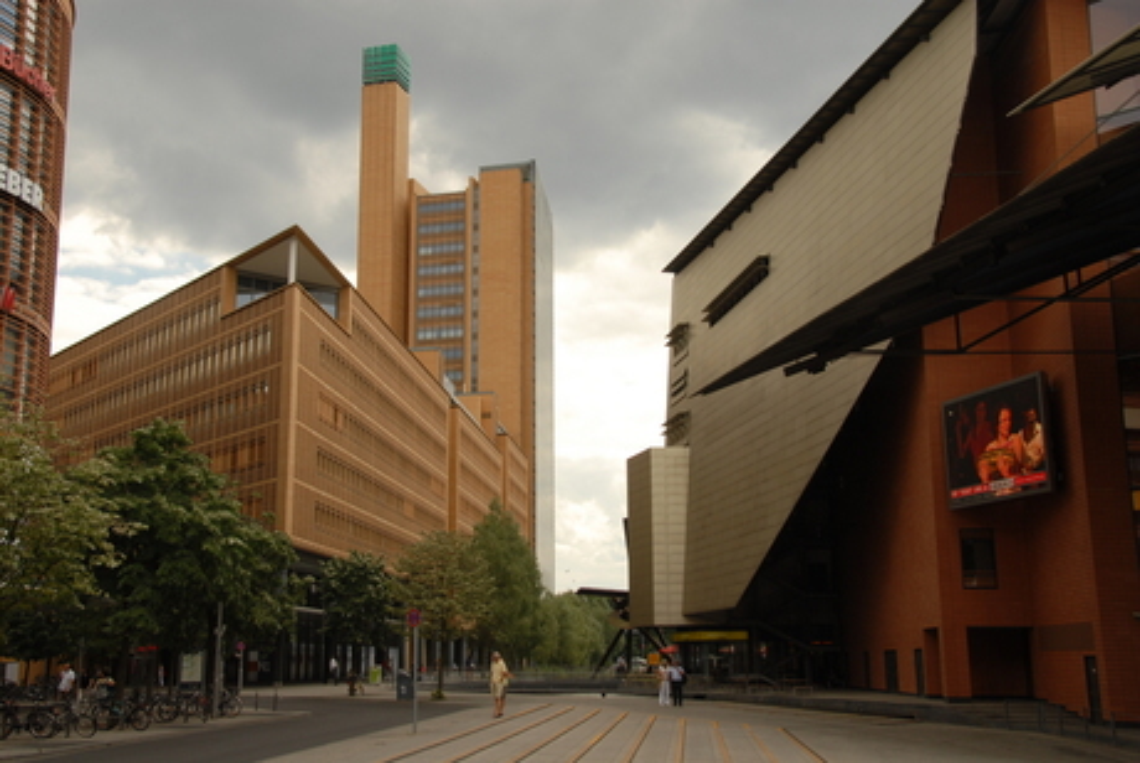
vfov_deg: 32.0
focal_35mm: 42
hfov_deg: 46.3
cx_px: 570
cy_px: 382
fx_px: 1332
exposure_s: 1/200
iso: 125
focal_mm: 28
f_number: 7.1
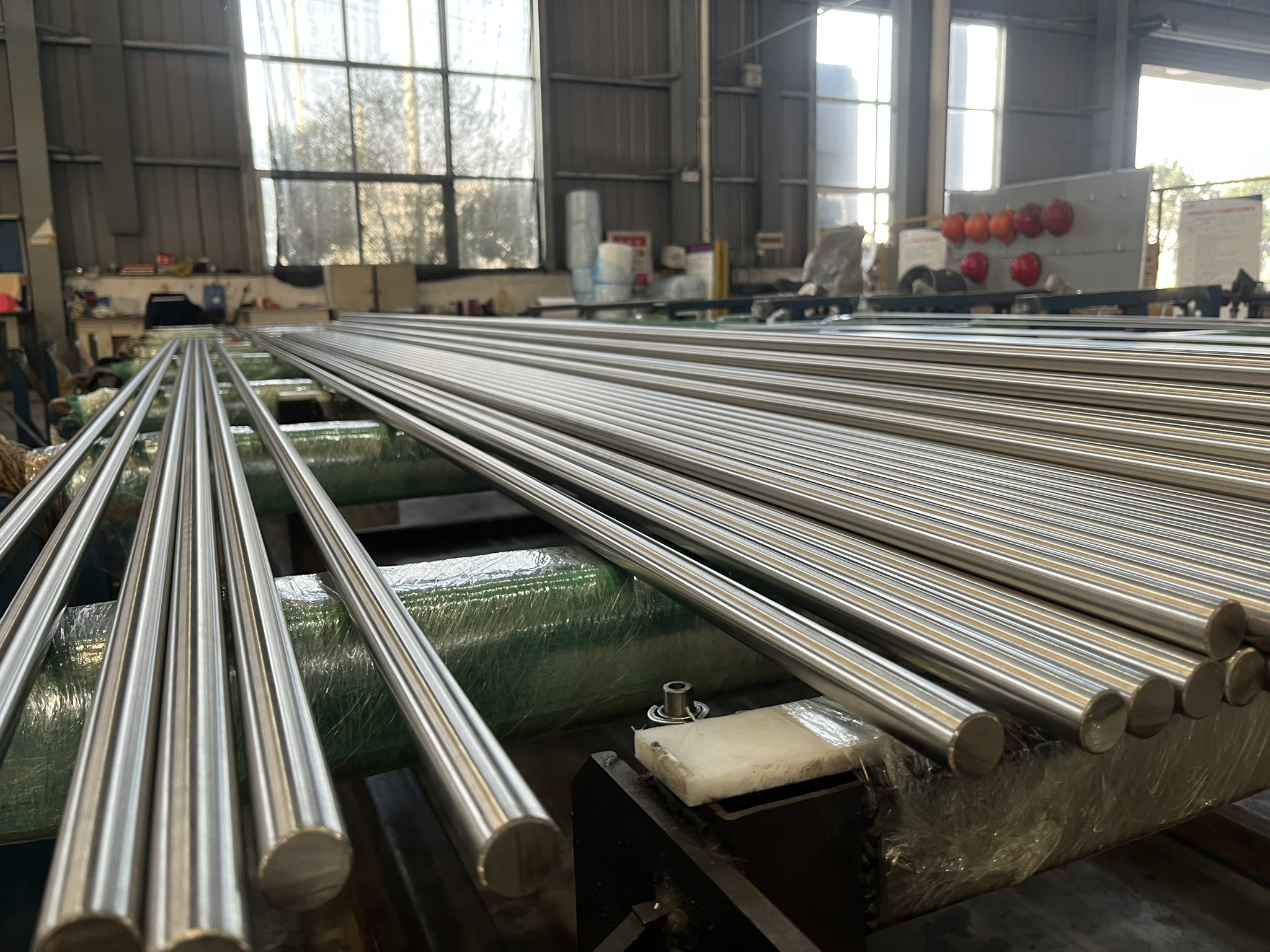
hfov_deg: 67.3
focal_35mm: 26
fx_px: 954
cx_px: 635
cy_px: 476
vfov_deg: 53.1
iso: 100
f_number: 1.6
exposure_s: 1/50
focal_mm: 5.1
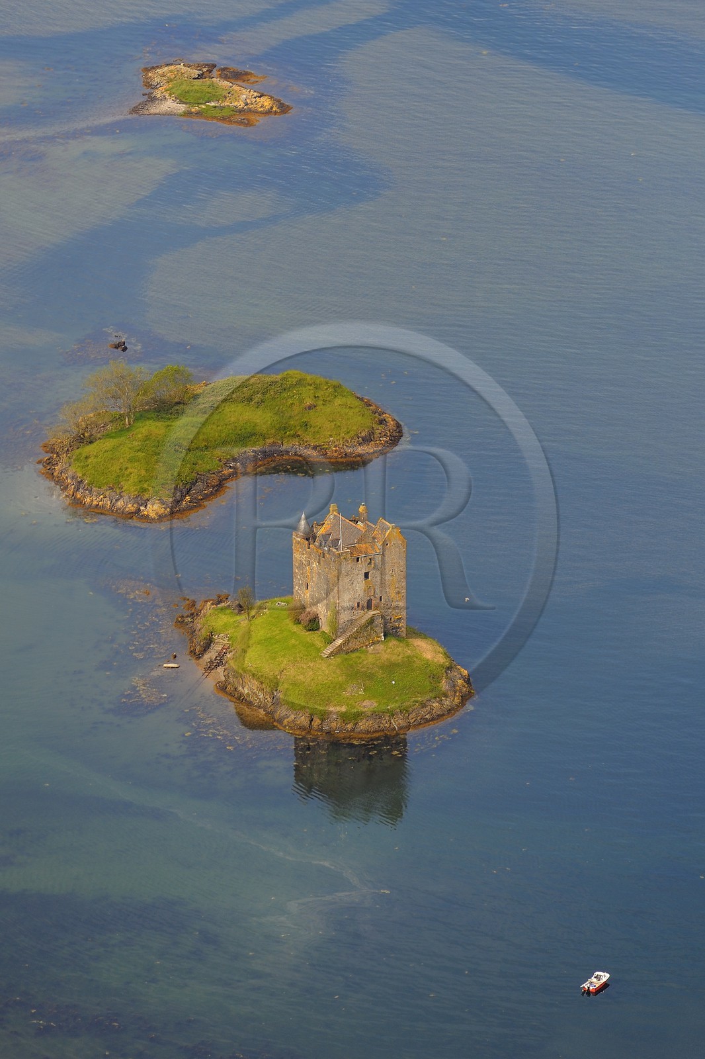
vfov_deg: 10.3
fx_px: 5877
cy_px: 530
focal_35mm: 200
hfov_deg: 6.9
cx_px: 352
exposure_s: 1/800
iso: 200
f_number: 3.5
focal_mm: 200
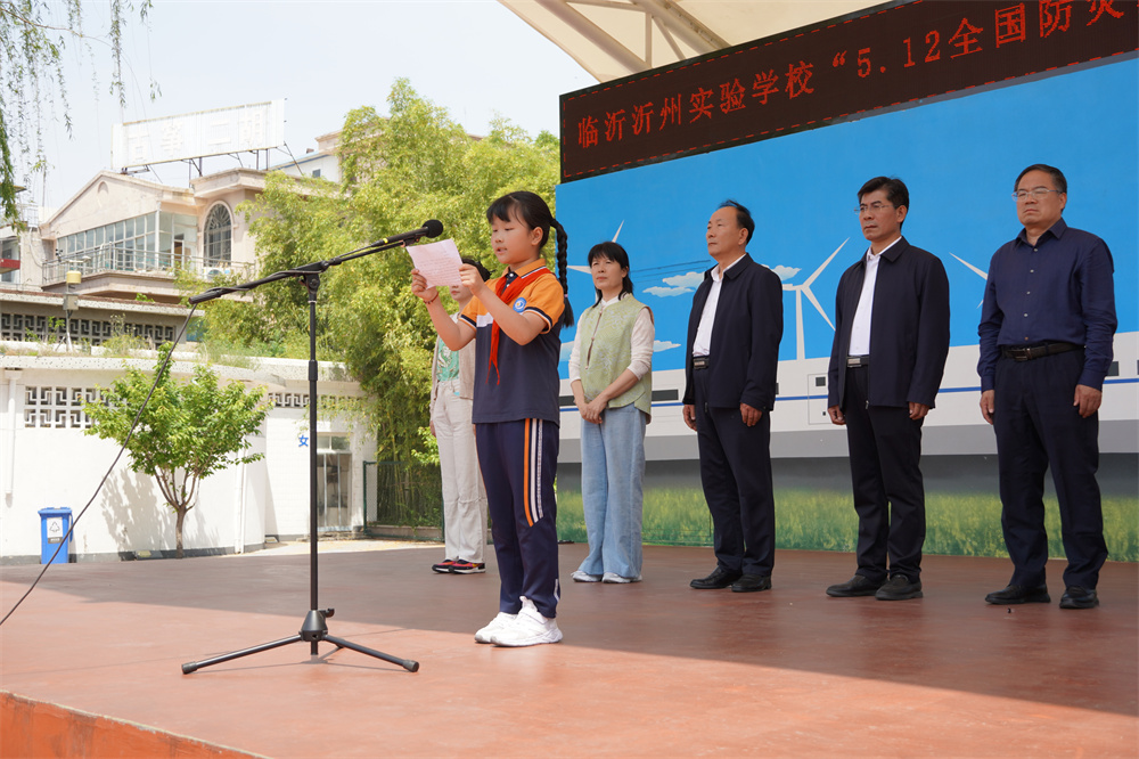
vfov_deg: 28.1
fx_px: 1518
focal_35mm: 48
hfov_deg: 41.1
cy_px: 380
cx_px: 570
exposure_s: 1/320
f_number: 5
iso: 100
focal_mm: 32
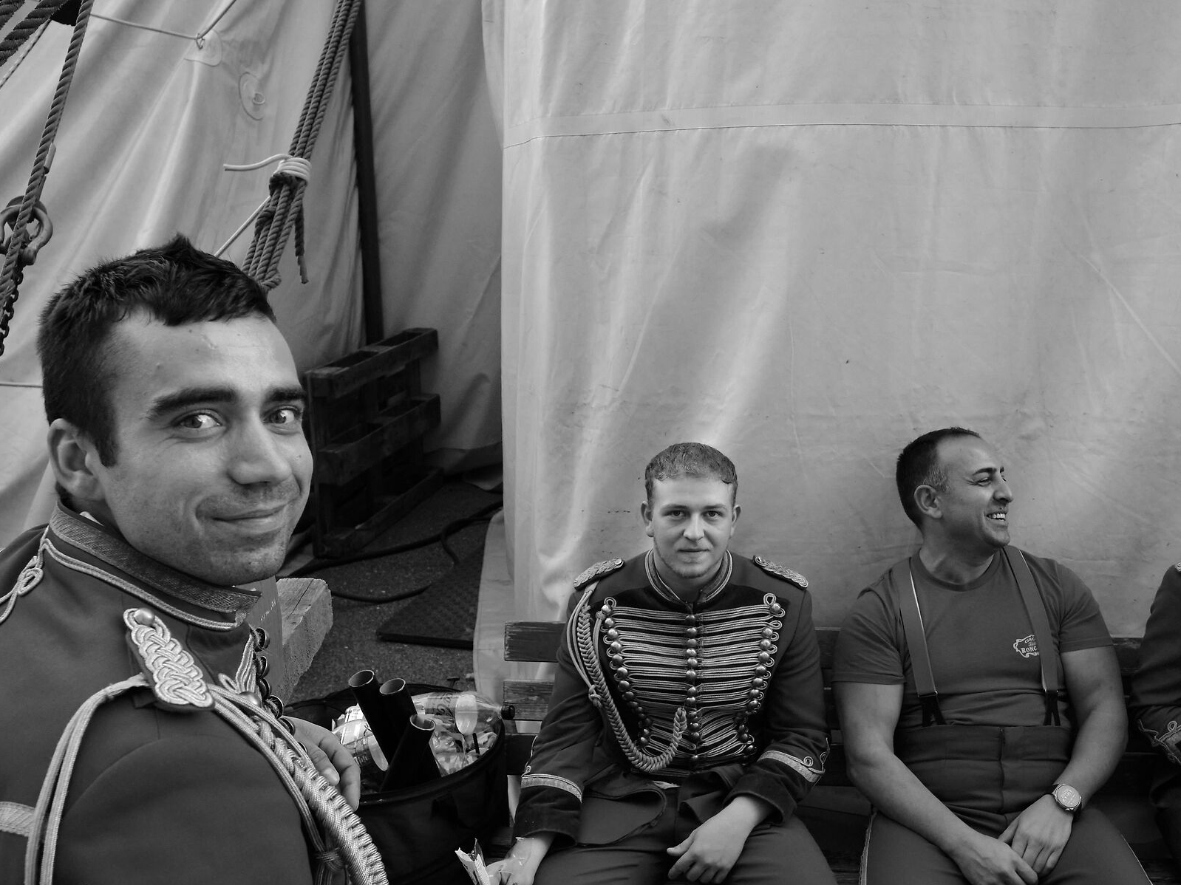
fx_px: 1330
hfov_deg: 47.7
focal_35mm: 39
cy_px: 526
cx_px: 690
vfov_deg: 36.7
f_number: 5.6
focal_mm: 18
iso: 1250
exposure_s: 1/340
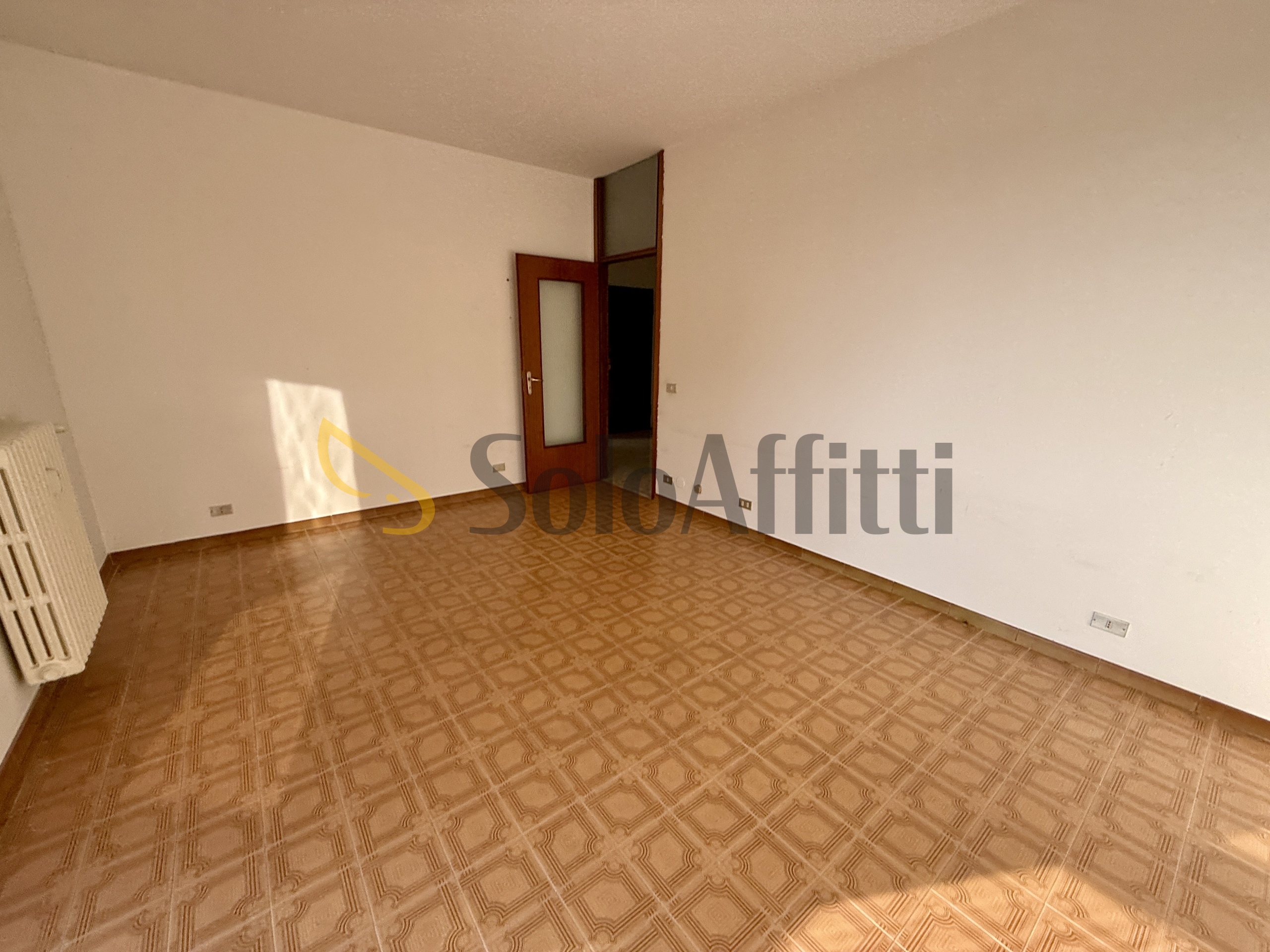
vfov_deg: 85.7
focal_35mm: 14
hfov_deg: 102.1
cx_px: 635
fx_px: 514
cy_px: 476
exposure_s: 1/306
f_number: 2.2
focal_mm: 2.22
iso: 50
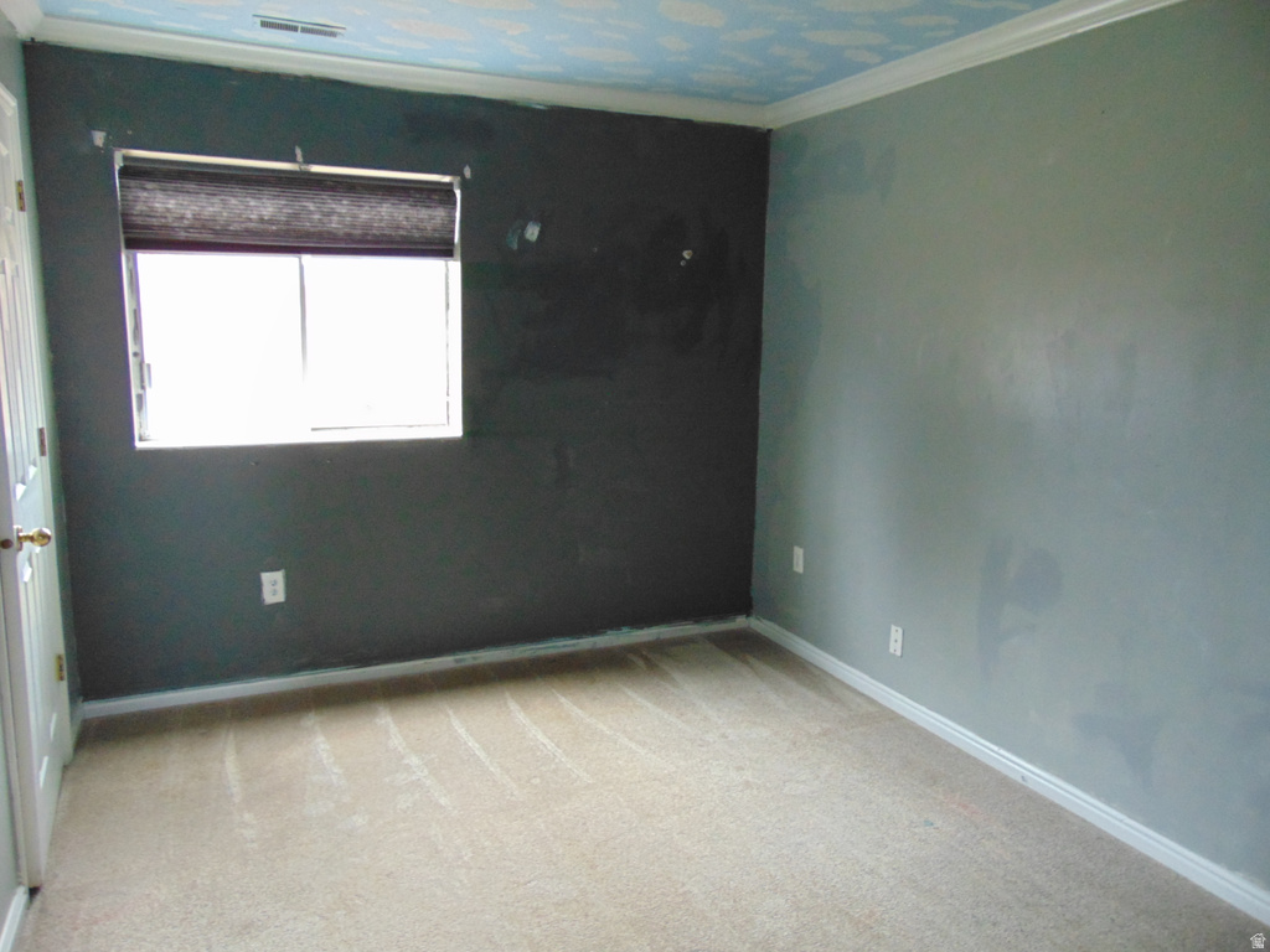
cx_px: 635
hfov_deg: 69.4
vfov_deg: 54.9
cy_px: 476
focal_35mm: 25
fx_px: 917
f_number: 3
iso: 320
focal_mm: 4.5
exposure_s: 1/30
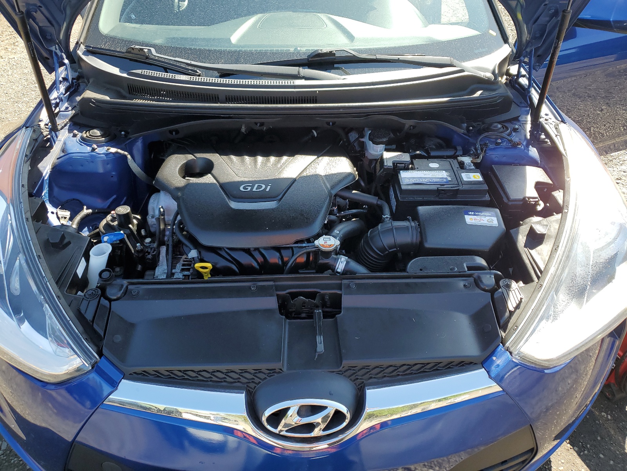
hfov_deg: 67.3
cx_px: 314
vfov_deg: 53.1
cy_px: 236
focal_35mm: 26
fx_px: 471
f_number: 1.5
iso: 50
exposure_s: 1/500
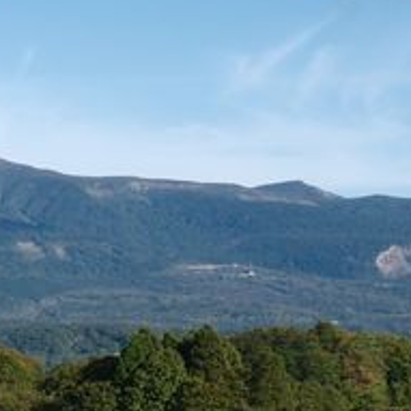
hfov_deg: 10.1
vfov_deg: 10.3
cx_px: -60
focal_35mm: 170
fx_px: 2284
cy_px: 117
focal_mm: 30.8
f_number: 10
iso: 125
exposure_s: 1/125
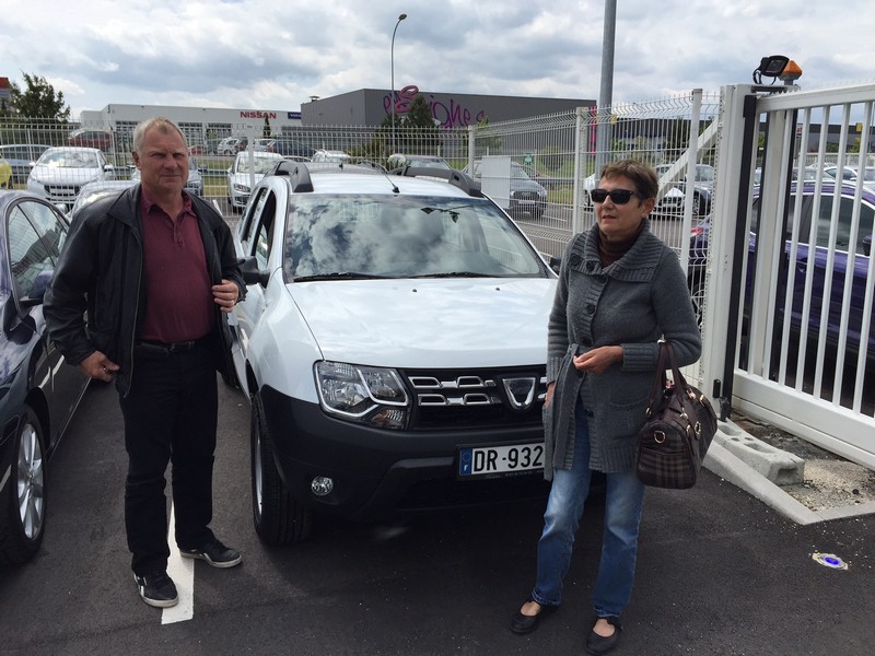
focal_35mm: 29
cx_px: 438
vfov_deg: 48.2
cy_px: 328
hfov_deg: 61.7
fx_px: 733
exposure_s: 1/2475
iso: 32
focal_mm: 4.15
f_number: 2.2
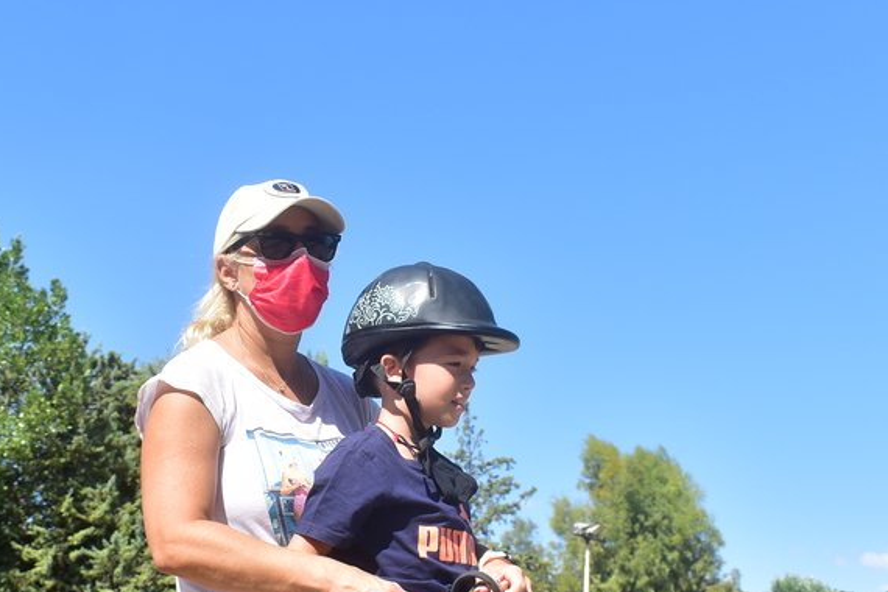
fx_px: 1751
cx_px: 293
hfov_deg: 28.3
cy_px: 352
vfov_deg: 19.2
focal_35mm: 71
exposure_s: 1/250
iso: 100
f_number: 7.1
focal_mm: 24
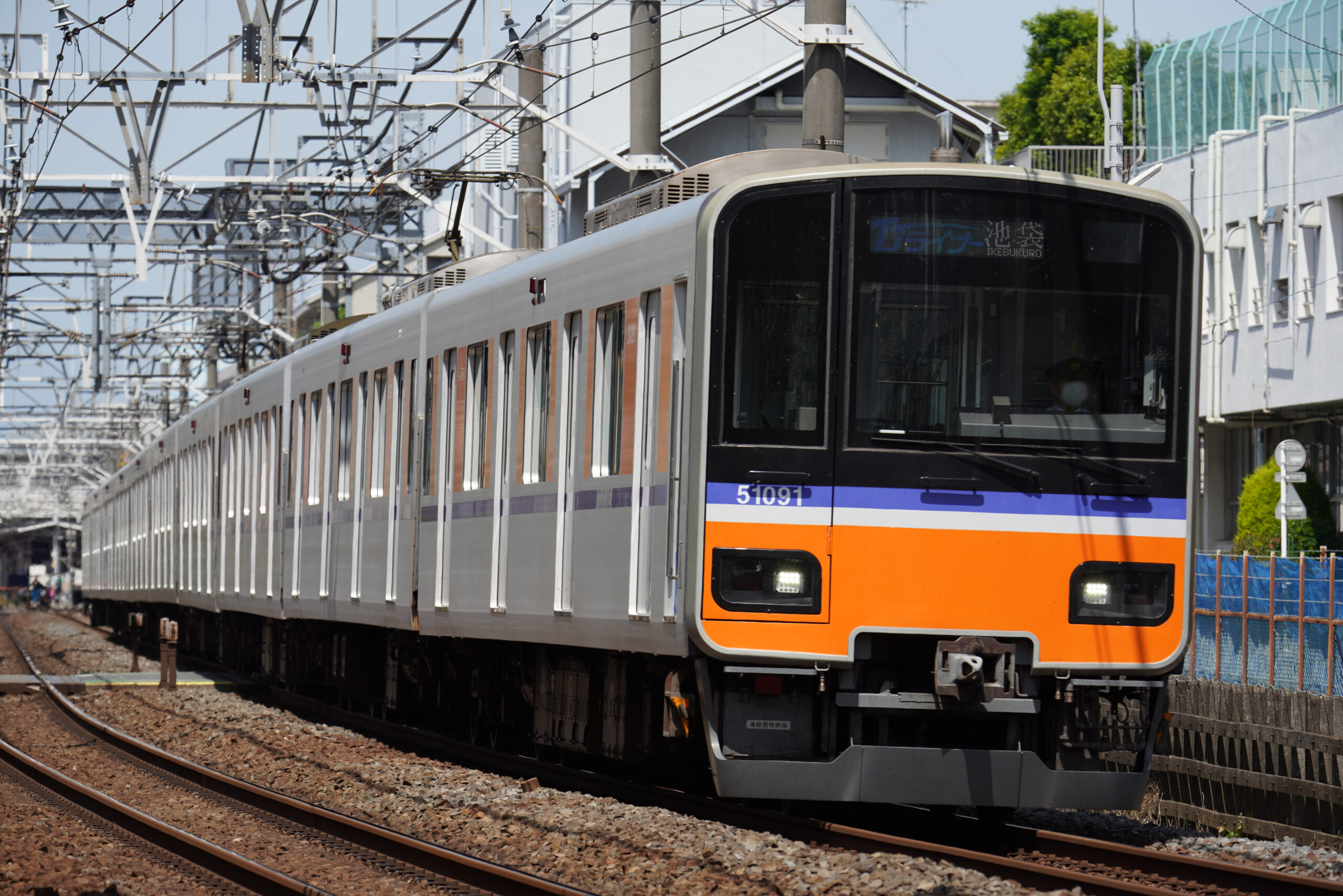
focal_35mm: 249
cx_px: 672
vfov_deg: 5.5
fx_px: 9291
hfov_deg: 8.3
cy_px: 448
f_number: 8
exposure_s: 1/400
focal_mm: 249
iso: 125
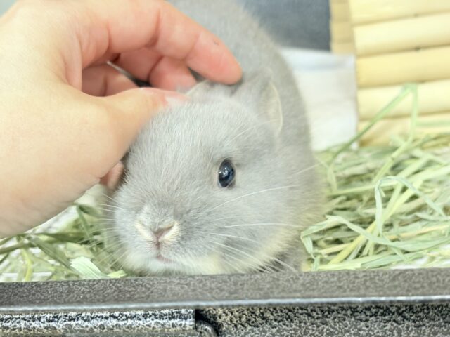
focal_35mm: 52
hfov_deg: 36.8
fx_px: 676
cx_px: 225
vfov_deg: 28.0
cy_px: 168
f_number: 1.6
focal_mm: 5.96
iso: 160
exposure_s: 1/33
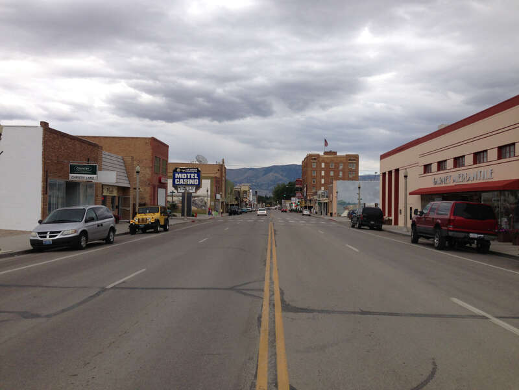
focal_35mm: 33
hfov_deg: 55.4
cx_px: 260
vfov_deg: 42.9
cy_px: 195
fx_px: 495
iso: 50
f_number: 2.4
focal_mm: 4.13
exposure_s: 1/1063
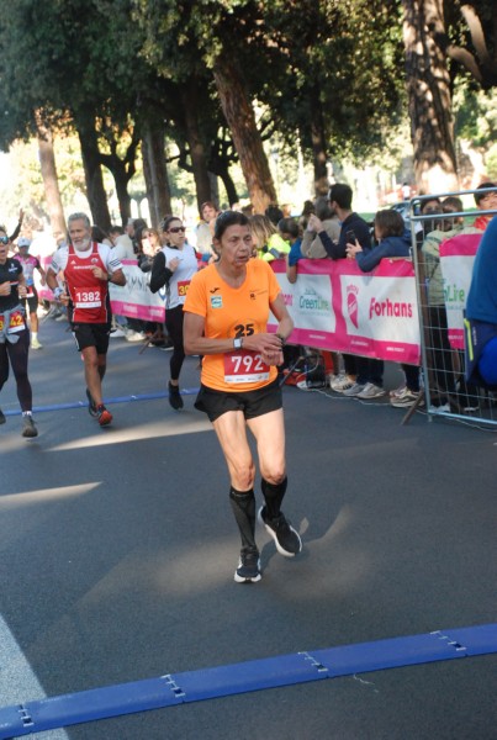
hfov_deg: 17.6
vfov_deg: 25.9
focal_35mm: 78
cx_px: 248
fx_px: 1607
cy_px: 370
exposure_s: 1/250
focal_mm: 52
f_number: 5
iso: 1000
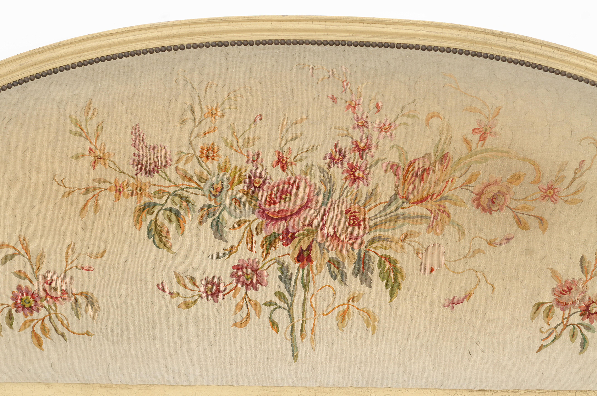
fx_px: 1739
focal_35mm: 105
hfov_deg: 19.5
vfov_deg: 13.0
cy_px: 198
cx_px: 298
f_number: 5.6
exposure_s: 1/200
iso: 250
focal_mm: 70
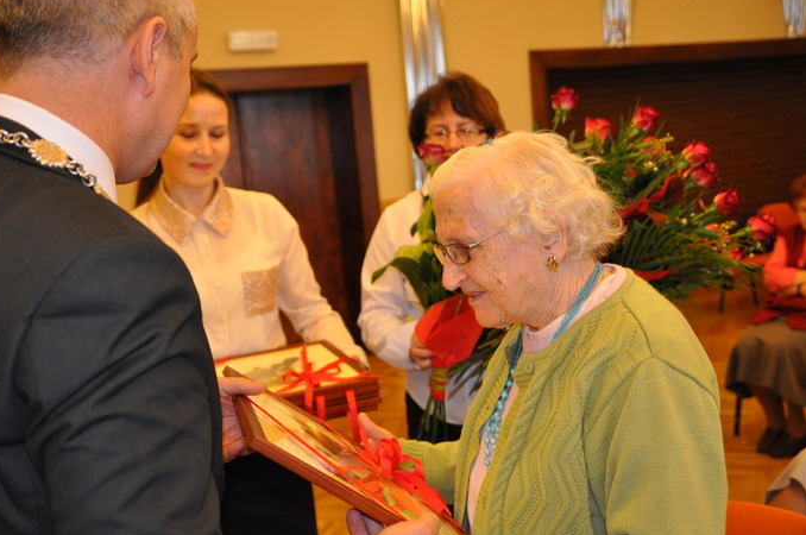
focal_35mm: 44
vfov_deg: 30.4
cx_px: 388
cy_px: 267
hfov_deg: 44.5
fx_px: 984
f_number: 3.2
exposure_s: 1/80
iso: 800
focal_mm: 28
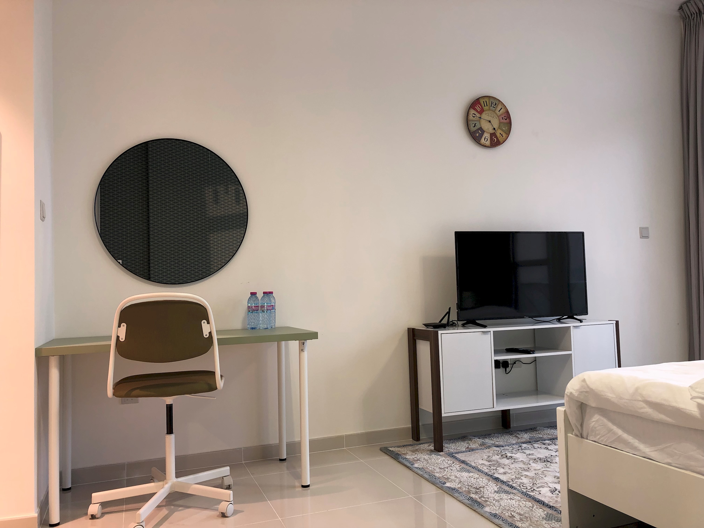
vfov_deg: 49.7
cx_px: 352
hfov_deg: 63.4
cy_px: 264
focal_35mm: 28
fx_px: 569
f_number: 1.8
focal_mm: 3.99
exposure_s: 1/19
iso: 25
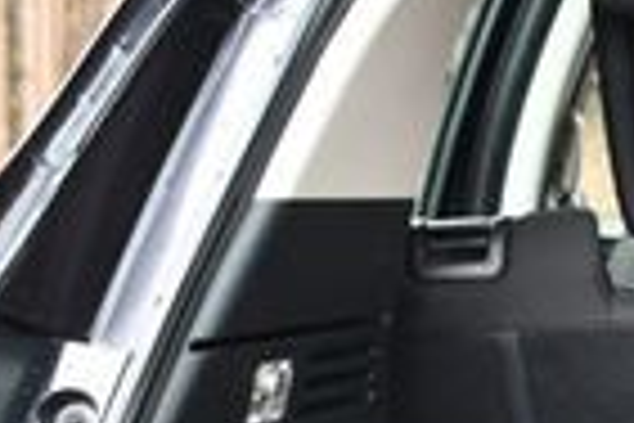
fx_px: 2958
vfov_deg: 8.1
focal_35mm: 168
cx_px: 1160
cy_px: 576
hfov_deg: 11.3
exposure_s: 1/160
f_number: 4
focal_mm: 25
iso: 800
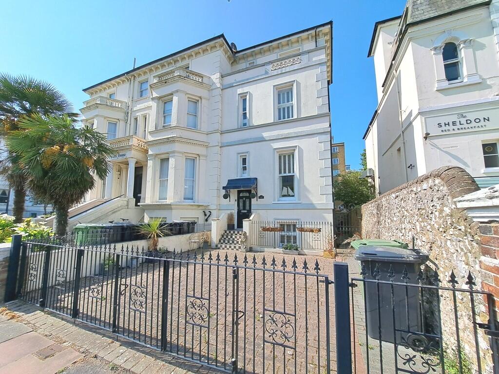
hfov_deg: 106.2
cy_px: 187
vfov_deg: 89.9
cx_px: 250
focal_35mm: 13
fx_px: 187
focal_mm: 1.74
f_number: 2.2
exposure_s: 1/1821
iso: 50
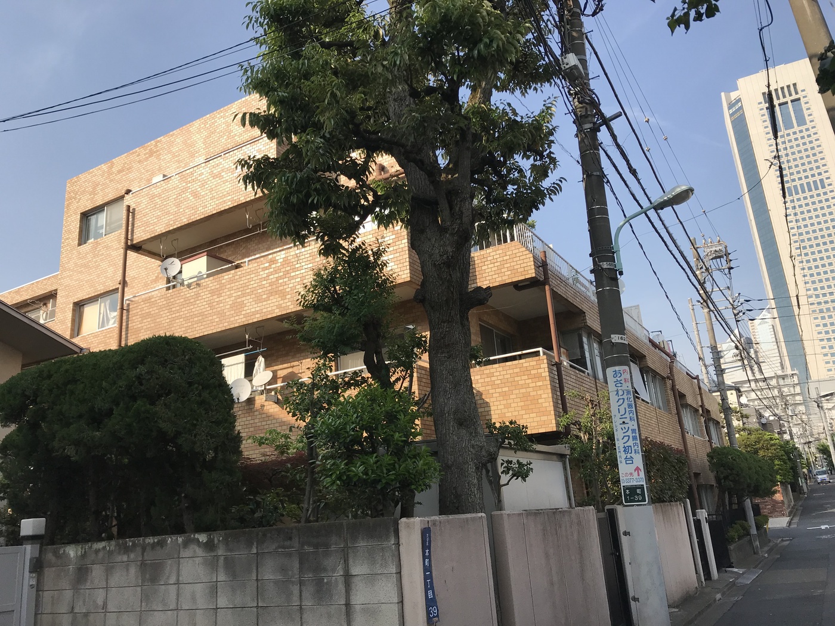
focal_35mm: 28
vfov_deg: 49.7
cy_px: 313
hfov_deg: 63.4
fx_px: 675
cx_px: 418
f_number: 1.8
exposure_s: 1/1429
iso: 20
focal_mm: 3.99
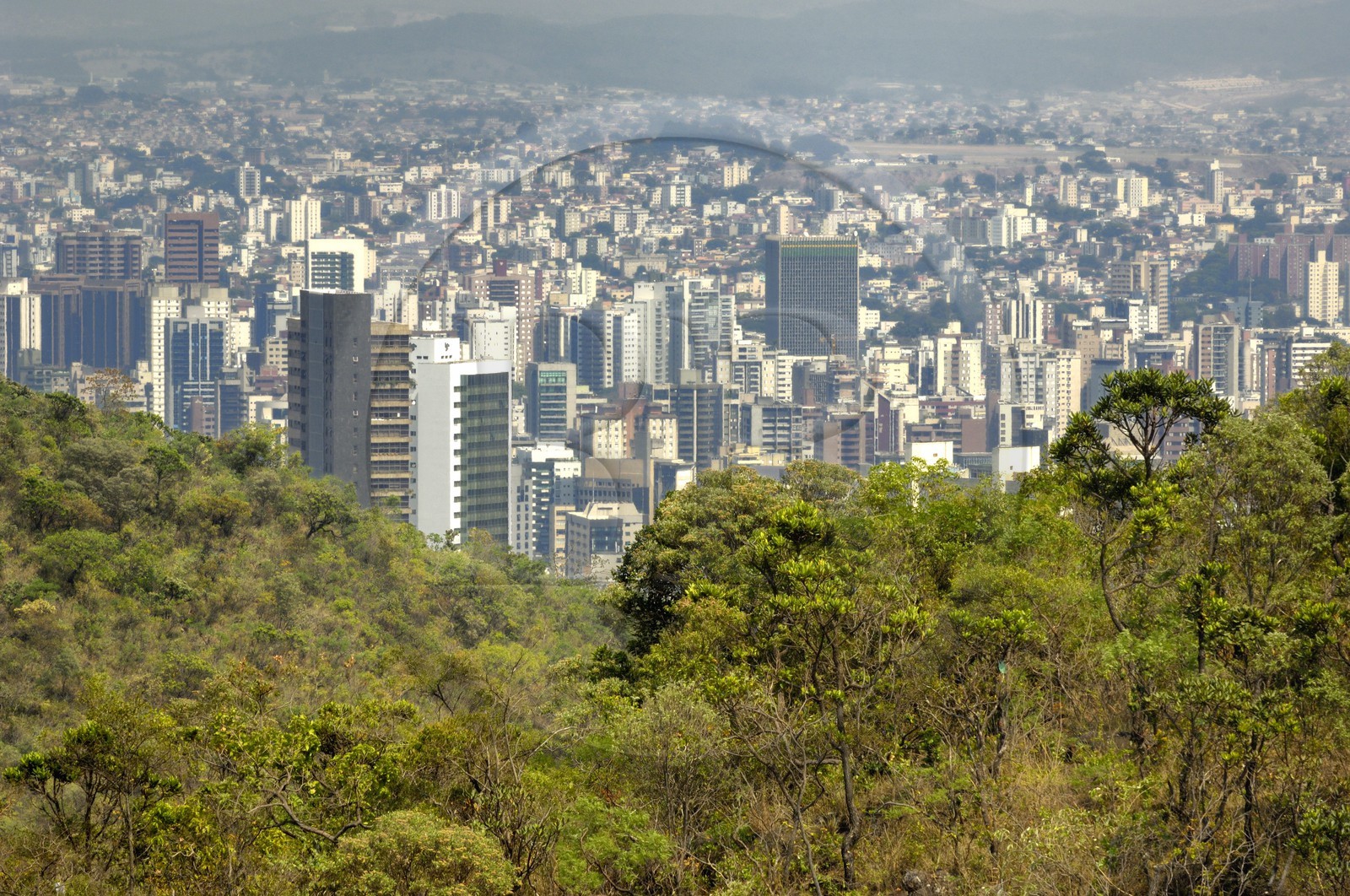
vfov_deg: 5.2
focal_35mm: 262
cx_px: 675
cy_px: 448
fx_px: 9830
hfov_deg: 7.9
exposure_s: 1/100
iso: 100
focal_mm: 175
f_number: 12
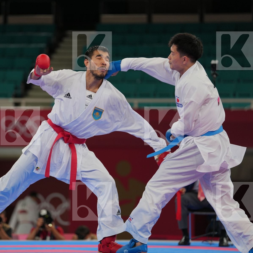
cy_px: 126
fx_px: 1687
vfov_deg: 8.6
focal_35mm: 204
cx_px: 92
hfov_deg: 8.6
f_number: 2.8
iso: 500
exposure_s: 1/1000
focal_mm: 159
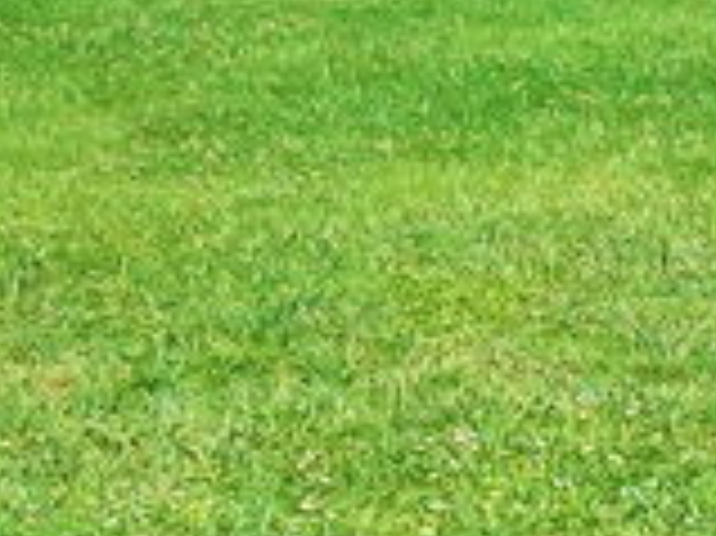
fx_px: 3452
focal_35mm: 167
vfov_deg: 8.9
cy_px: 300
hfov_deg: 11.5
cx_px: 986
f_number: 5.5
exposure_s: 1/500
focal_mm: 5.7
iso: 80
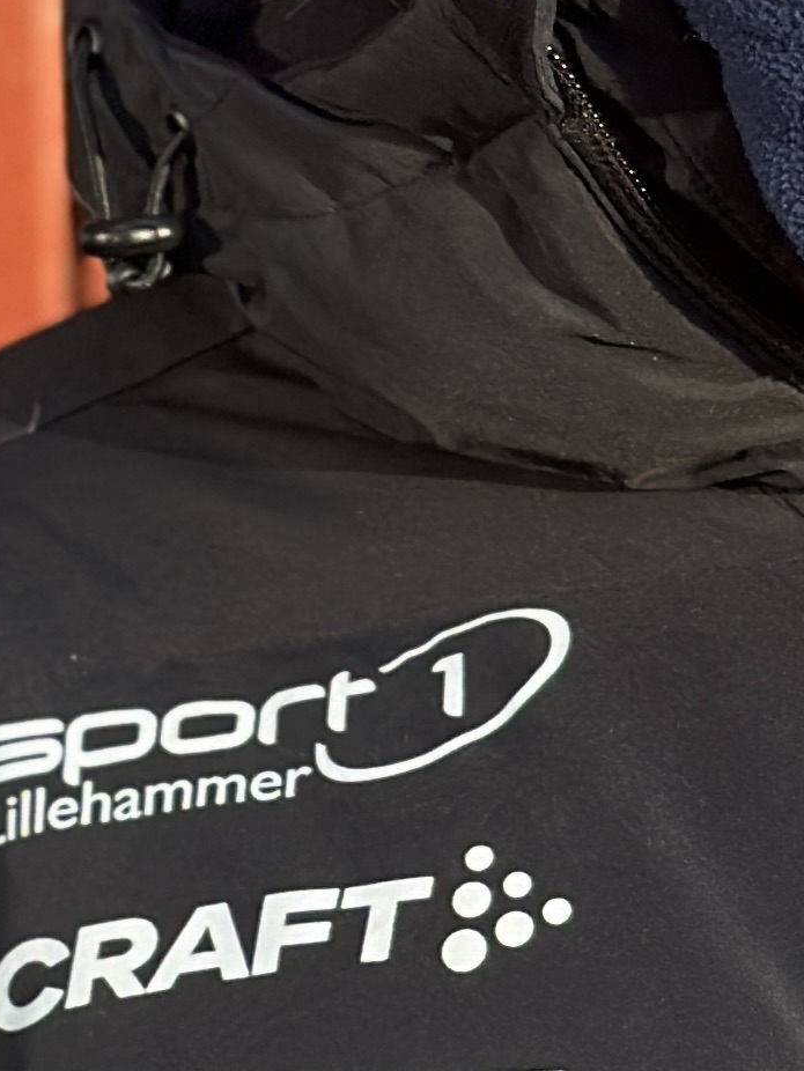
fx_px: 6469
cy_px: 470
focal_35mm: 209
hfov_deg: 7.1
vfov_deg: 9.5
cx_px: 943
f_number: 1.78
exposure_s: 1/1199
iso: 80
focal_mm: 6.86
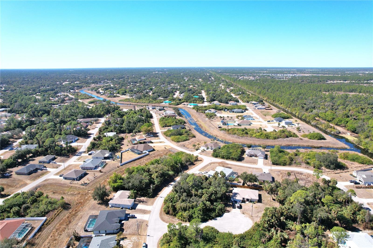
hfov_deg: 78.6
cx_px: 186
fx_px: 228
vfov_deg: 57.2
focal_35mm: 22
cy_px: 124
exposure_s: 1/1600
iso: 110
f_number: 2.8
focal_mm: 8.38
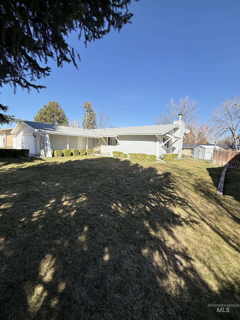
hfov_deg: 85.7
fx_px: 129
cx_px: 120
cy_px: 160
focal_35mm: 14
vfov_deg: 102.1
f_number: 2.2
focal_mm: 2.22
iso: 64
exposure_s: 1/1167
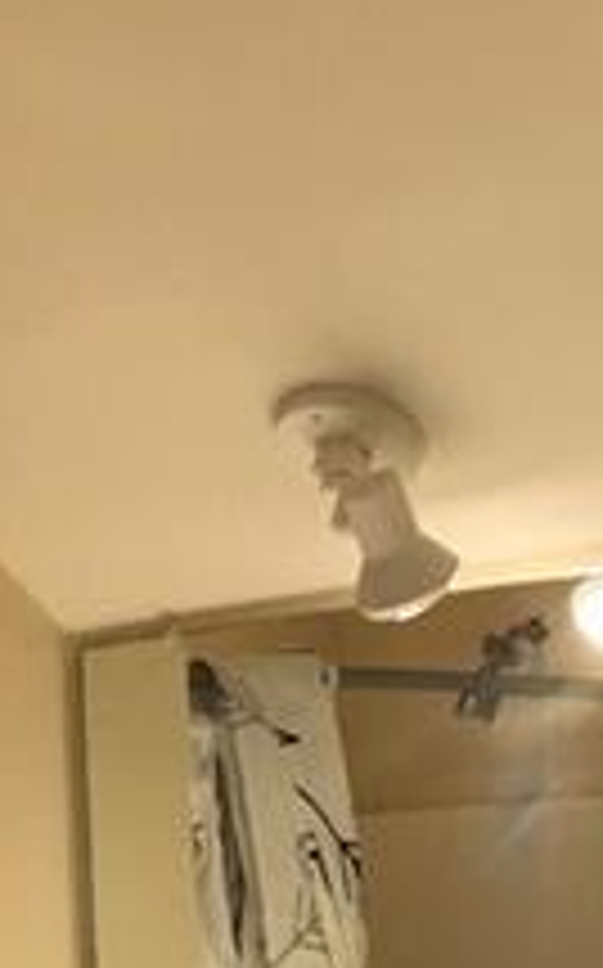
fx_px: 2793
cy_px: 1351
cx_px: 27
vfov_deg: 18.0
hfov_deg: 12.2
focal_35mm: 106
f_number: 1.8
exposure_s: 1/15
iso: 40
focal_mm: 3.99
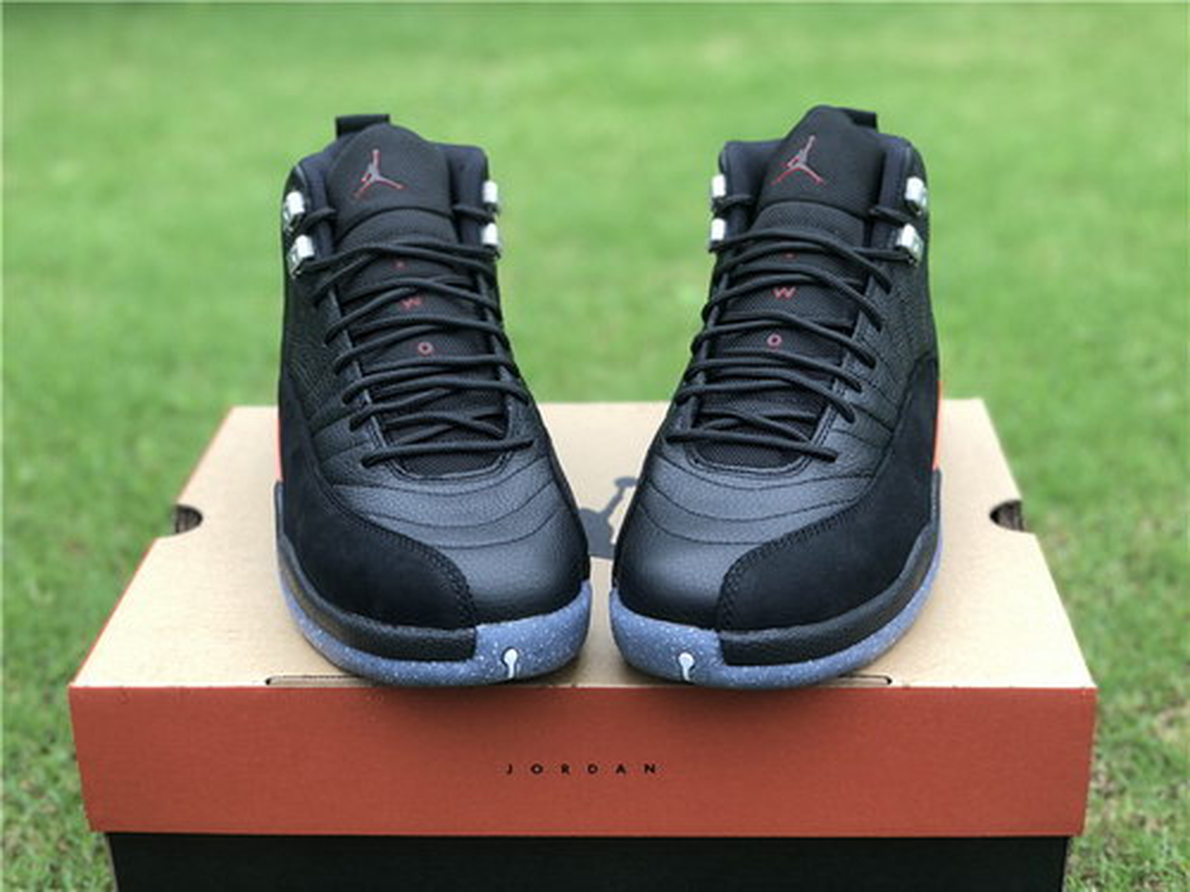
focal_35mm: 52
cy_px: 446
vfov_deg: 28.0
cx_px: 595
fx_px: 1788
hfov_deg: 36.8
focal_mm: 6
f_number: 2.4
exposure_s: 1/60
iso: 25
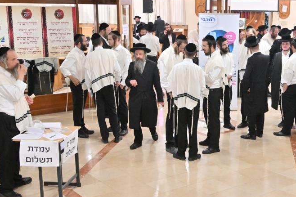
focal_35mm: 56
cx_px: 221
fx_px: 460
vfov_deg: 24.1
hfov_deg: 34.9
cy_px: 112
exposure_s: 1/250
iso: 1600
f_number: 4
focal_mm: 24
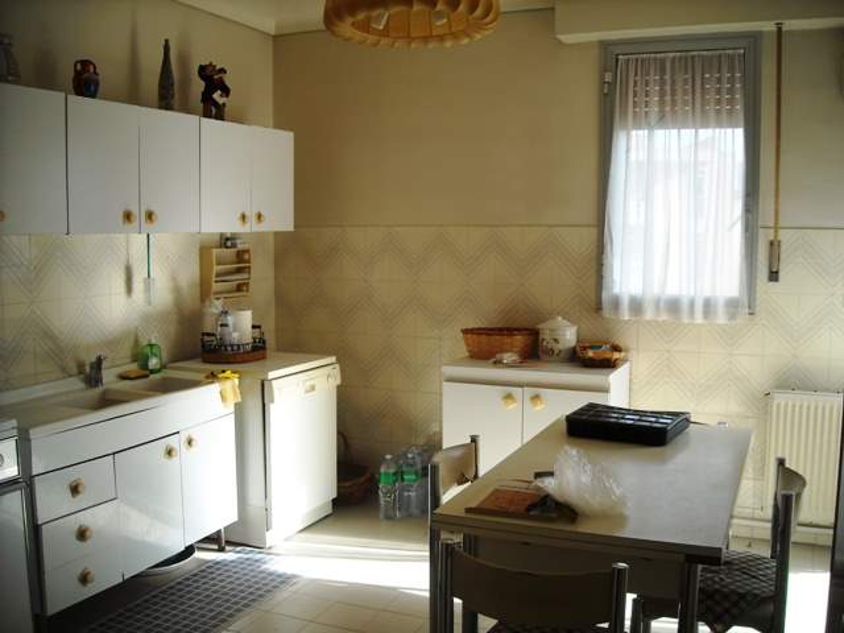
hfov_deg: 52.6
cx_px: 422
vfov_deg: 40.7
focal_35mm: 35
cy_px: 316
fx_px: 853
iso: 64
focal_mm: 5.7
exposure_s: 1/84
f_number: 2.8
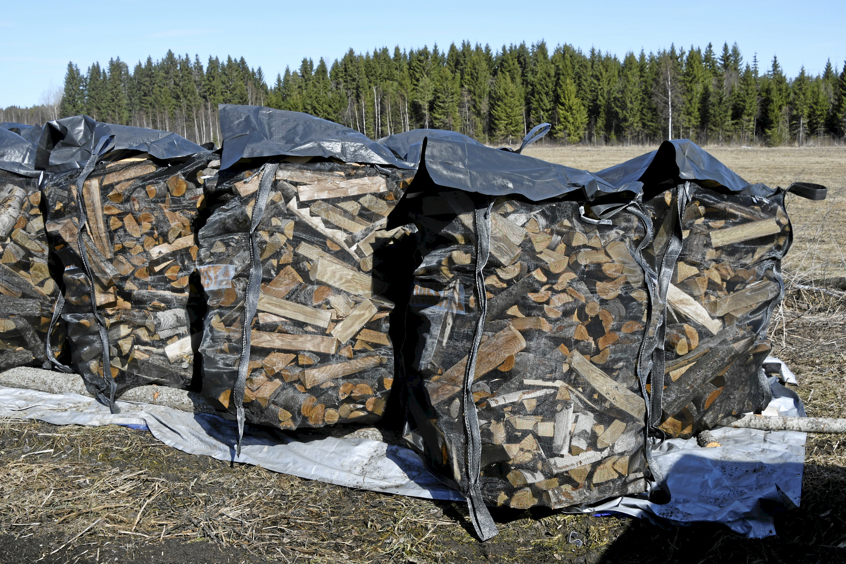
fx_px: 987
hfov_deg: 46.4
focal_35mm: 42
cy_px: 282
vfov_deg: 31.9
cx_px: 423
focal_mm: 28
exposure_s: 1/400
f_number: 8
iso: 100
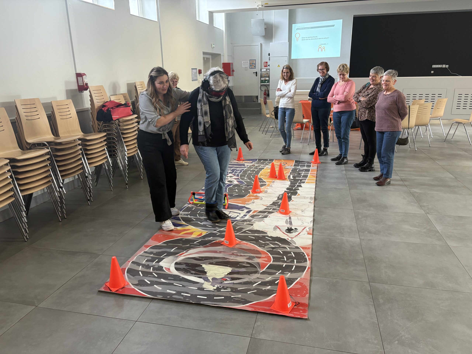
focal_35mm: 26
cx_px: 236
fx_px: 355
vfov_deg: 53.1
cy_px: 177
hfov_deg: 67.3
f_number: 1.6
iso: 160
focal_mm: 5.96
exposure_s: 1/60
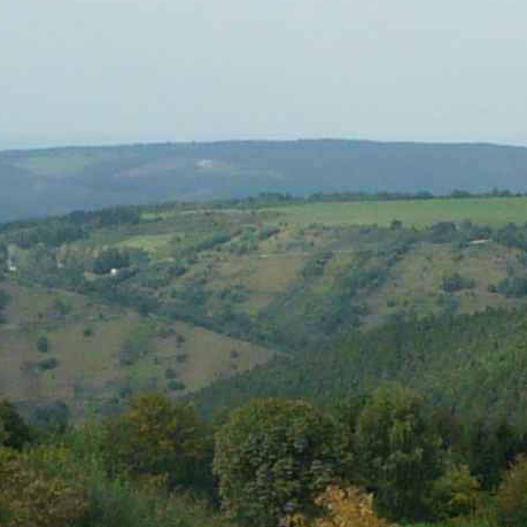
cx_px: 635
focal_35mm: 176
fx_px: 3031
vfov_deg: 9.7
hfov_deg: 9.8
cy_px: 710
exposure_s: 1/320
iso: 100
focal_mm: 4.6
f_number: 5.6
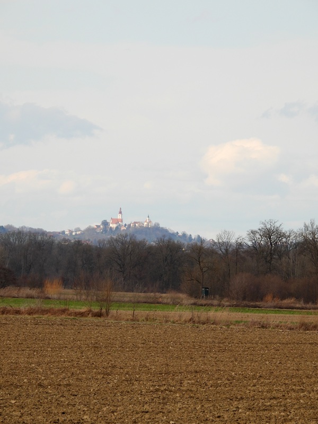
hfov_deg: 3.7
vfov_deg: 5.0
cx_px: 159
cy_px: 212
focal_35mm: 400
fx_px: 4899
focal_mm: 71.4
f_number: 5
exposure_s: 1/400
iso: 100
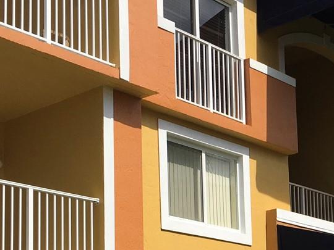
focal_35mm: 86
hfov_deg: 22.0
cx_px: 327
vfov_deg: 16.6
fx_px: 830
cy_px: 281
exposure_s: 1/2564
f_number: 2.2
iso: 25
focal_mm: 4.15
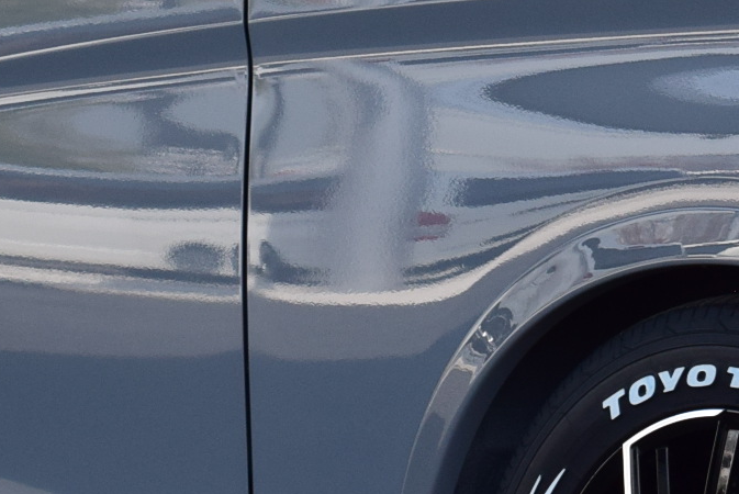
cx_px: 941
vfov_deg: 4.9
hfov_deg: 7.3
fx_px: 5753
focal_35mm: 280
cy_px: -45
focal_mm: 42
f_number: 10
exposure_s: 1/200
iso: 400
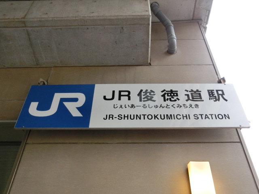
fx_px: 217
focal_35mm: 29
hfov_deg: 61.7
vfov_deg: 48.2
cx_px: 130
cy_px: 97
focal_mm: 5.2
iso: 250
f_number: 3.7
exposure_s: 1/125
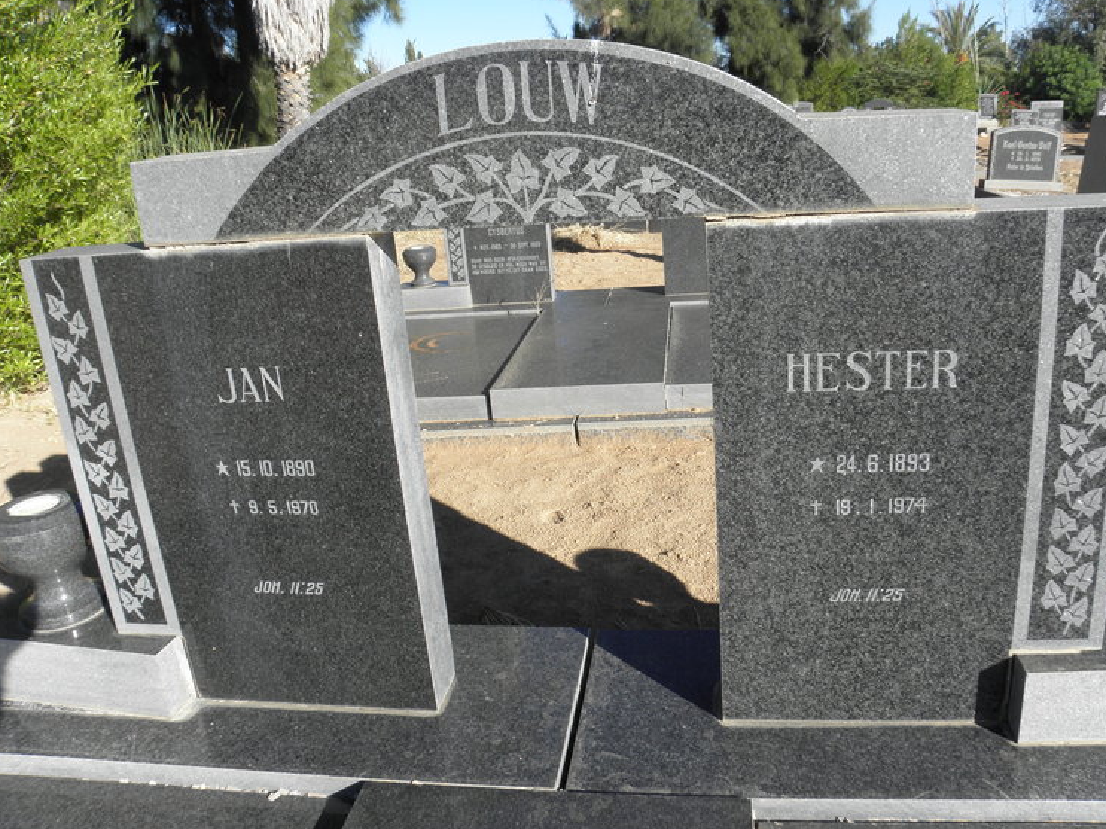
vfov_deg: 49.7
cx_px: 567
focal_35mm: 28
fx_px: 894
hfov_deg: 63.4
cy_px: 388
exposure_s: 1/160
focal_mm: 4.6
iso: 64
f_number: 5.6
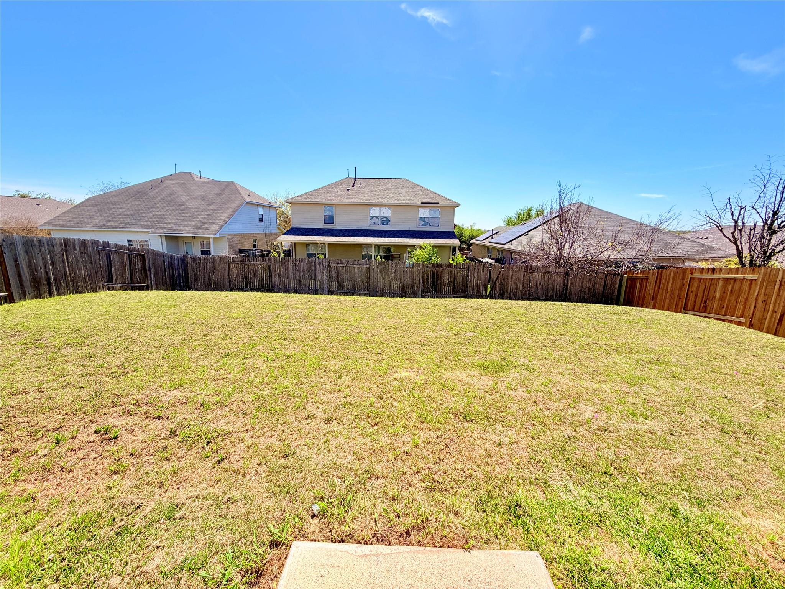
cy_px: 294
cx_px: 392
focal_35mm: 14
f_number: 2.2
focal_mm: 2.22
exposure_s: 1/841
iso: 20
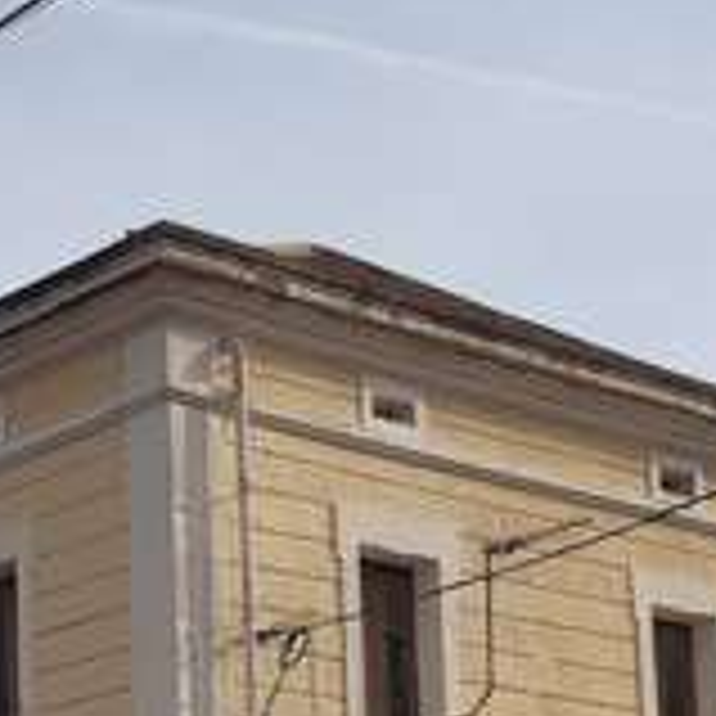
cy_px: 842
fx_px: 2598
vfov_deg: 15.2
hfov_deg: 15.6
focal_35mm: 111
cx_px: 131
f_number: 1.7
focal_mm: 3.92
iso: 40
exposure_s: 1/2242
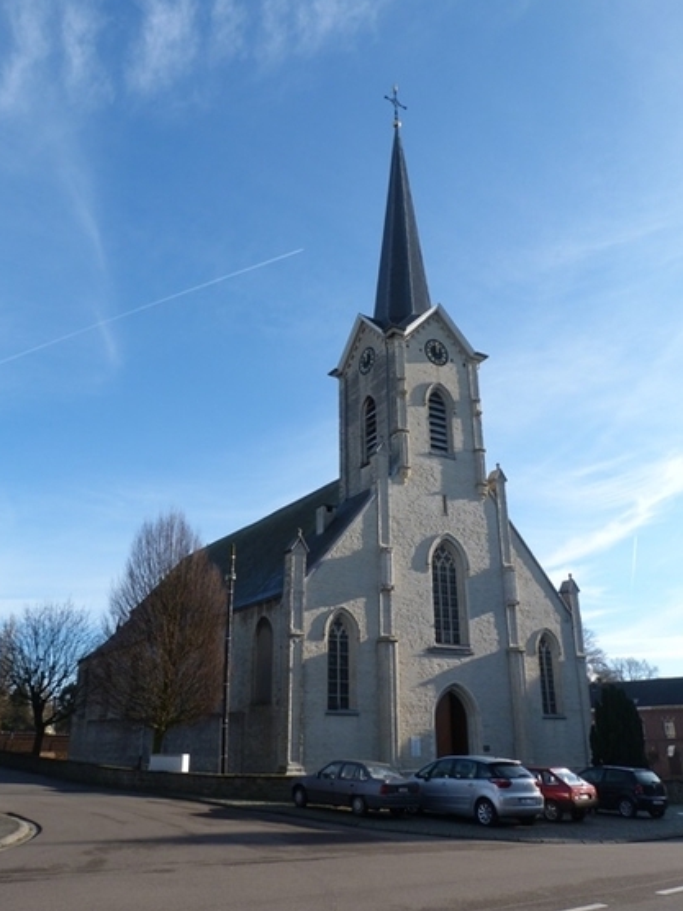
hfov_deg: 51.4
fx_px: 710
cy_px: 442
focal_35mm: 27
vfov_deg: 65.3
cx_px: 334
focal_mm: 4.5
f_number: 5.6
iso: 80
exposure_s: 1/200
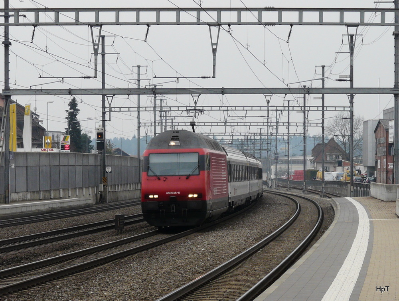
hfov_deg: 16.4
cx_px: 200
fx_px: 1386
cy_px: 150
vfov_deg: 12.4
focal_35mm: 120
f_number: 5.6
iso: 100
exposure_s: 1/250
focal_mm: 19.7
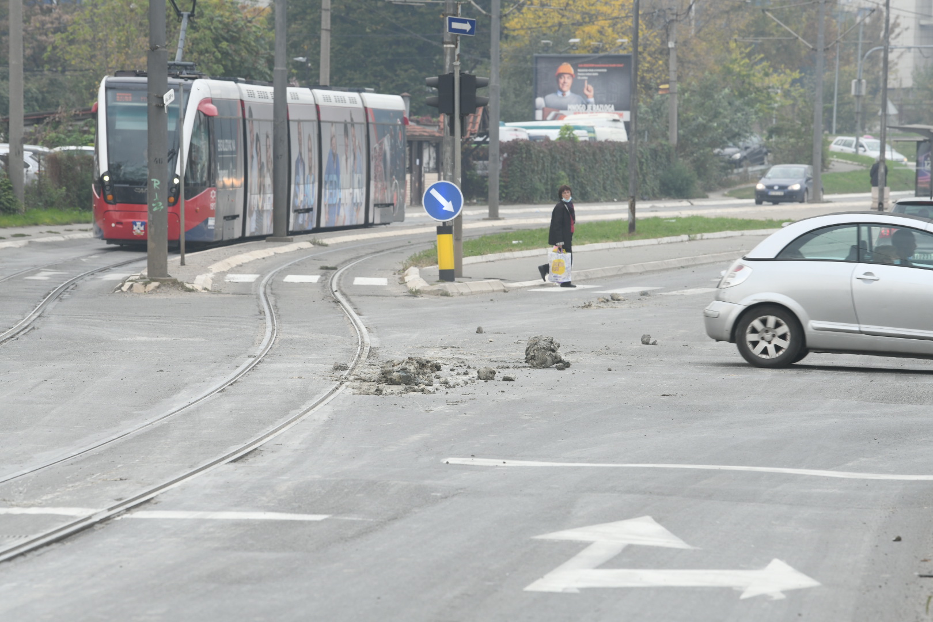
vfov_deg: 6.9
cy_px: 311
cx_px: 466
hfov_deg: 10.3
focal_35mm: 200
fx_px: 5183
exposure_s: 1/250
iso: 400
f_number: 8
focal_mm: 200
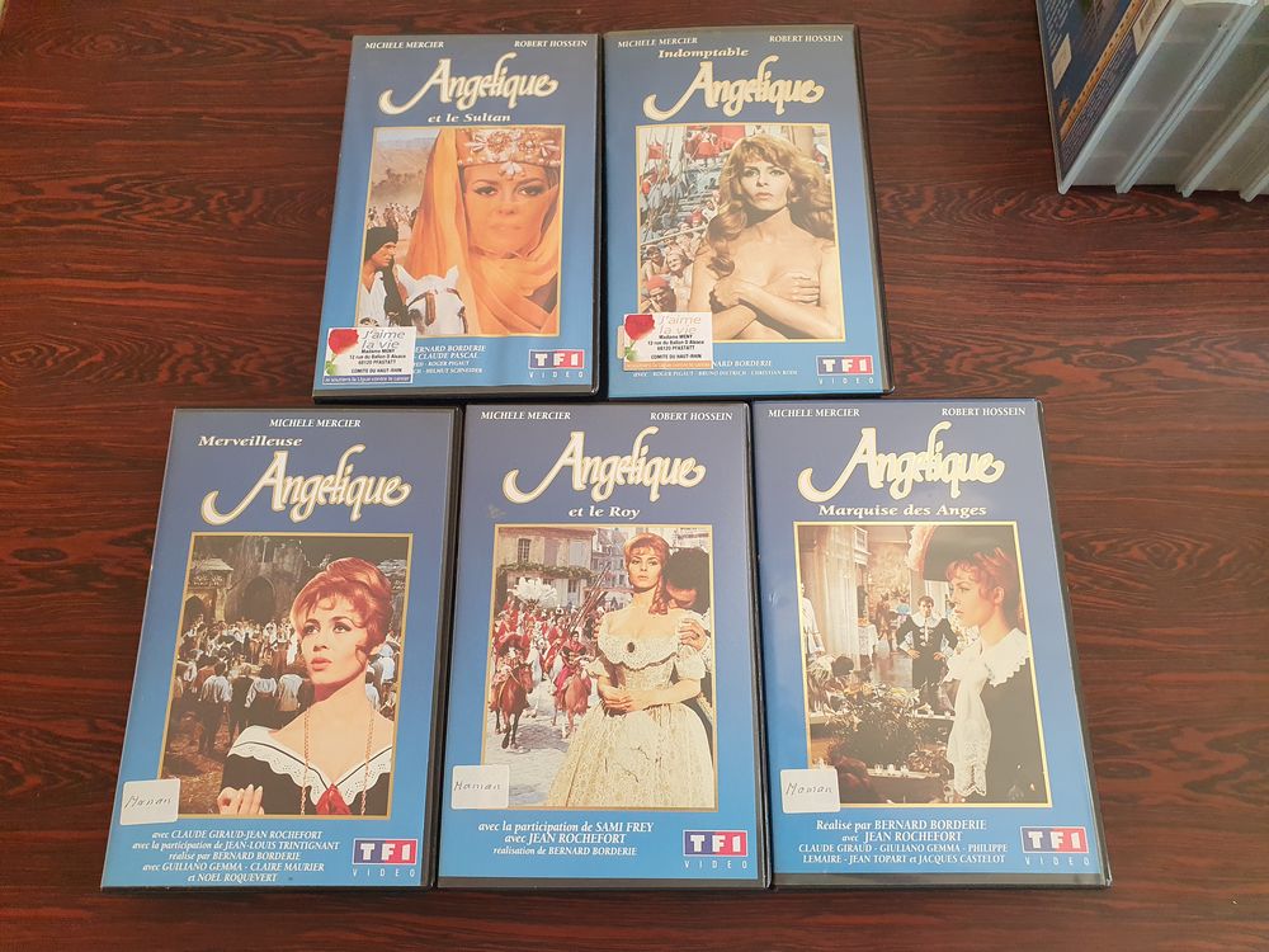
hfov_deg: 67.3
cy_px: 476
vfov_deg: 53.1
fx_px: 953
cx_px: 634
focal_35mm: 26
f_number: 2.4
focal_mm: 4.32
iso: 200
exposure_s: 1/100
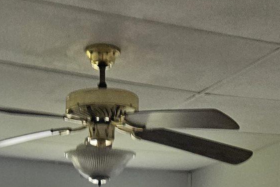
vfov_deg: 11.9
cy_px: 416
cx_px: 91
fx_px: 762
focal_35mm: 98
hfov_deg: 20.7
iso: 64
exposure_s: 1/120
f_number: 1.8
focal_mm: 5.4
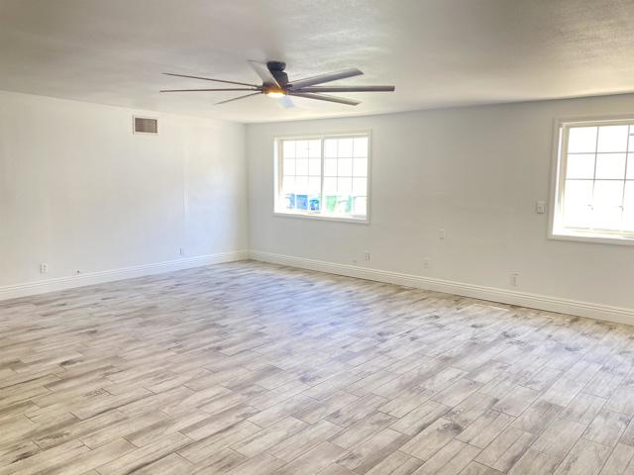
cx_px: 317
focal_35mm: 28
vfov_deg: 49.7
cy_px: 238
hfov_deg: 63.4
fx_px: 513
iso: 50
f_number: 1.8
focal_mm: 3.99
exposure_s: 1/120
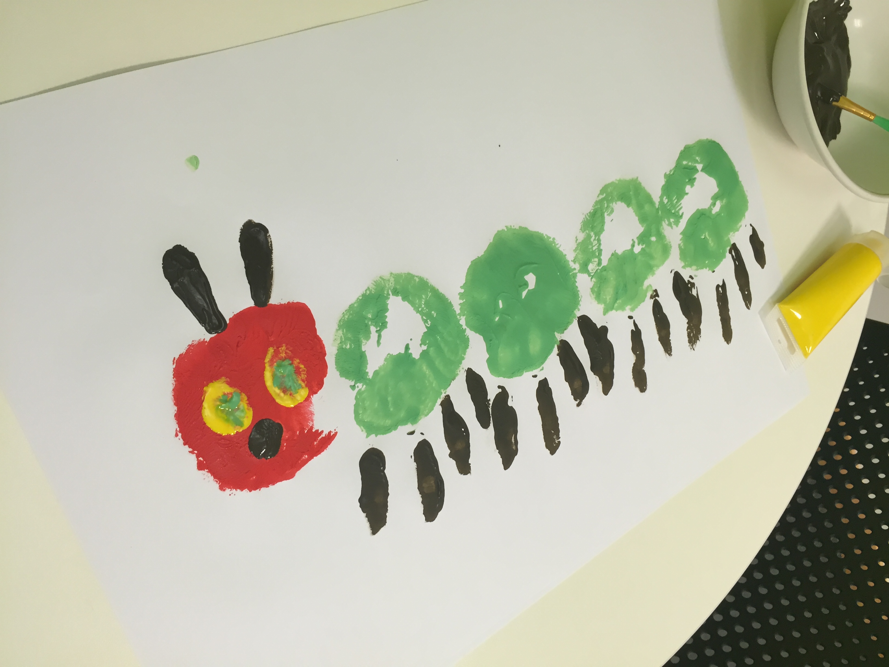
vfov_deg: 48.2
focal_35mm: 29
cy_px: 334
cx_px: 444
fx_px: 745
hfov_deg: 61.7
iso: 80
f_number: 2.2
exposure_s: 1/33
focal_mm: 4.15
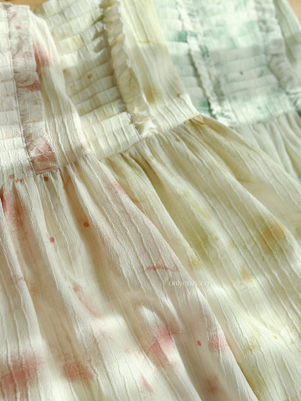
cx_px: 150
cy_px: 200
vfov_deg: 39.7
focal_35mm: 48
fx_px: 557
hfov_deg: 30.3
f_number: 1.78
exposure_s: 1/2732
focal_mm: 6.86
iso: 80
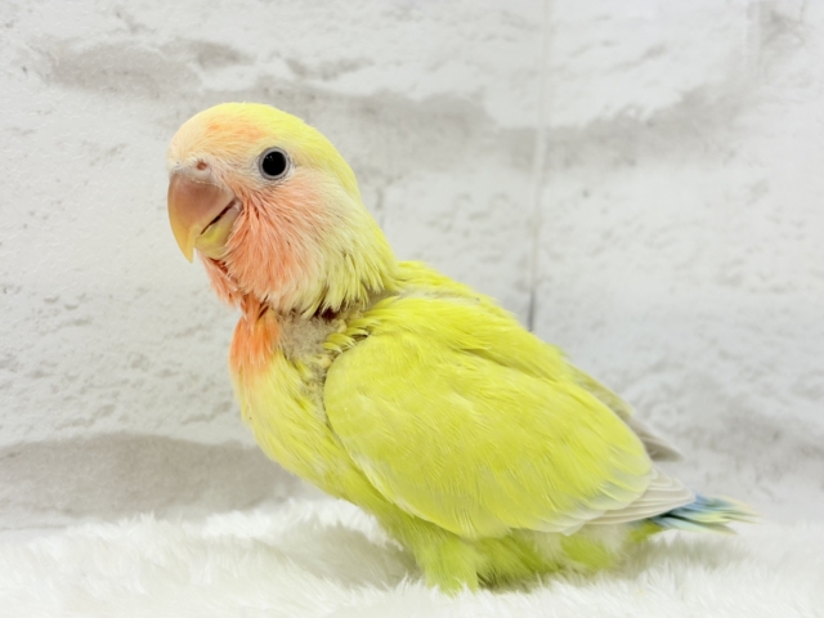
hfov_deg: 36.8
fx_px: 1238
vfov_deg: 28.0
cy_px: 309
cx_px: 412
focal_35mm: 52
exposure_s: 1/100
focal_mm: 5.96
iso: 64
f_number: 1.6
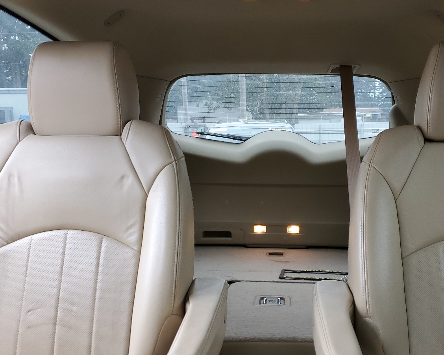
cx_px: 269
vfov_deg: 40.9
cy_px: 215
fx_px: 473
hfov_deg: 49.9
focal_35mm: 36
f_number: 1.5
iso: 67
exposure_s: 1/60.2
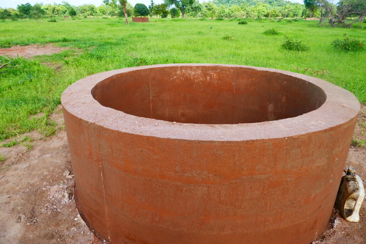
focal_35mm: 25
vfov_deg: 51.3
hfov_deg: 71.5
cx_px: 183
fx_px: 254
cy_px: 122
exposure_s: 1/250
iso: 125
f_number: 5
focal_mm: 9.1
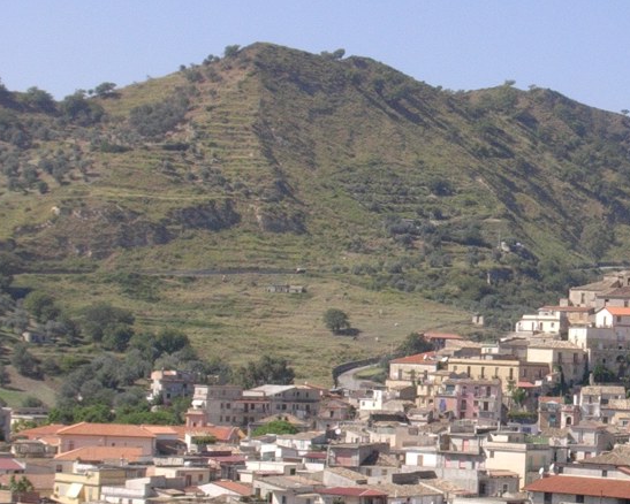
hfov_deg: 16.5
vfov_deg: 13.4
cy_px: 329
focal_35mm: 115
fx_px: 2145
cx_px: 571
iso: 70
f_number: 7
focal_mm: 9.6
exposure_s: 1/242
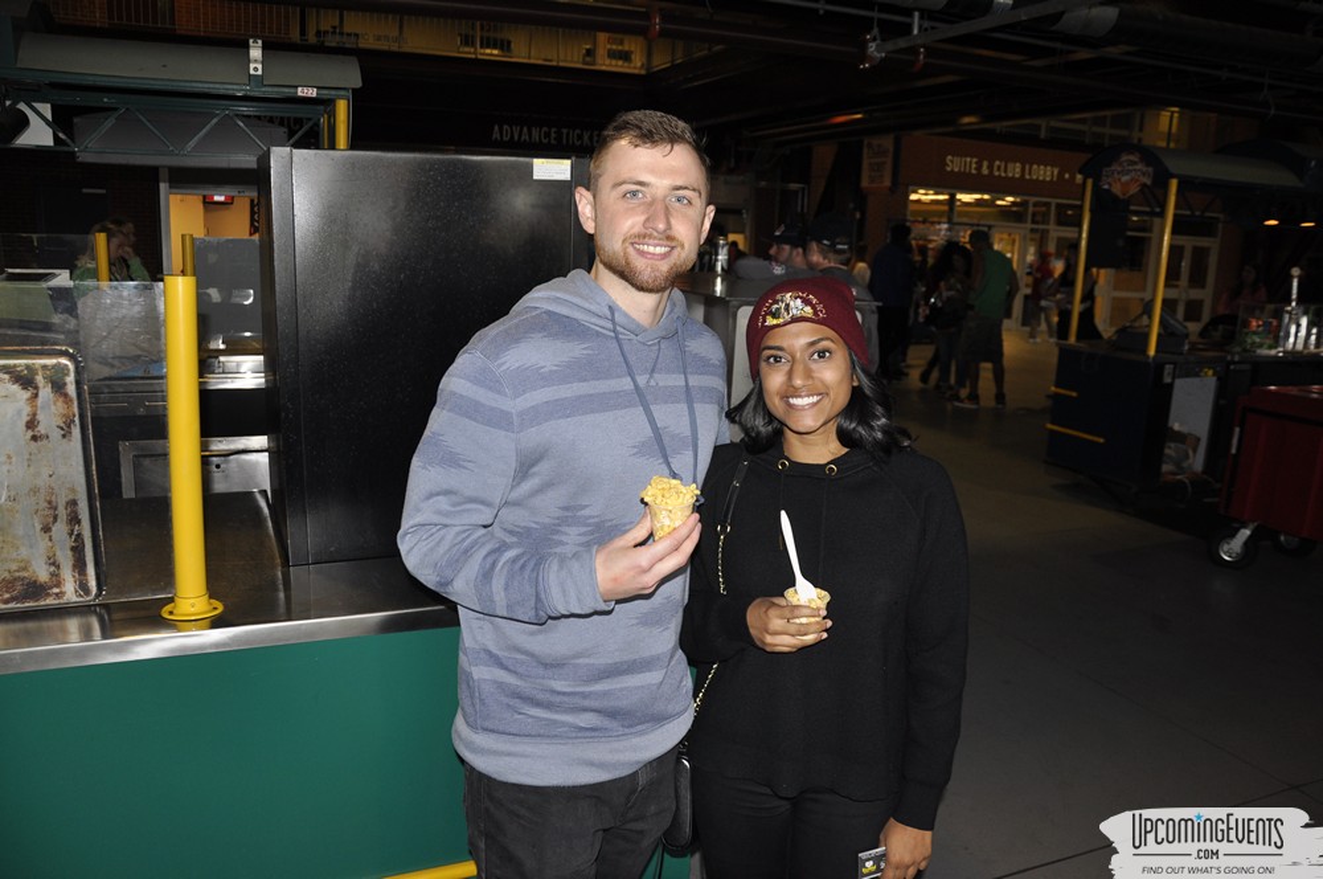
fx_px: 991
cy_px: 440
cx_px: 662
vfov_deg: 47.8
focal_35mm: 27
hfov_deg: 67.4
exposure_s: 1/60
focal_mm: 18
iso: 400
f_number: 3.5
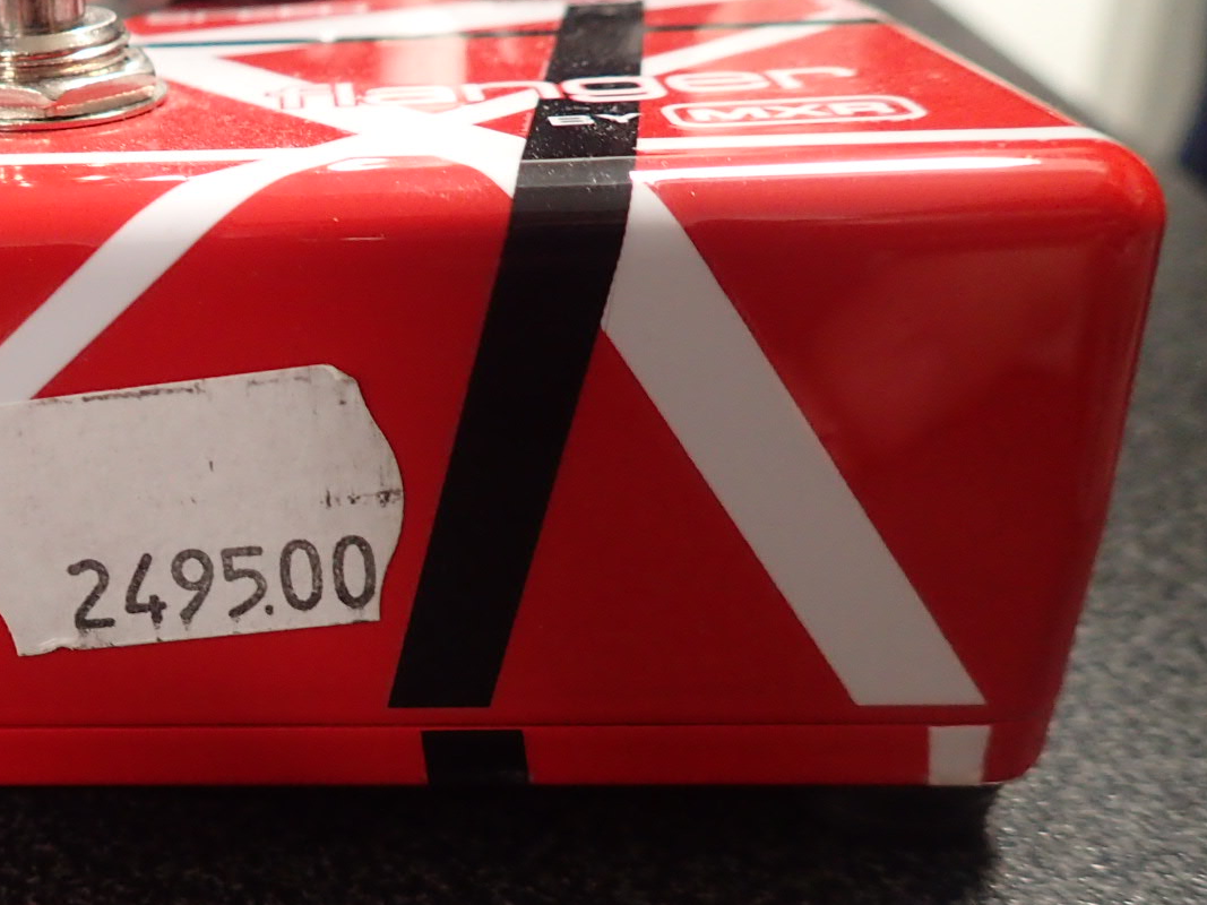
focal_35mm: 45
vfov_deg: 32.0
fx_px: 1569
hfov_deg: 39.4
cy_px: 583
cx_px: 145
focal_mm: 4.5
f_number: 2
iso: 320
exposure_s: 1/30
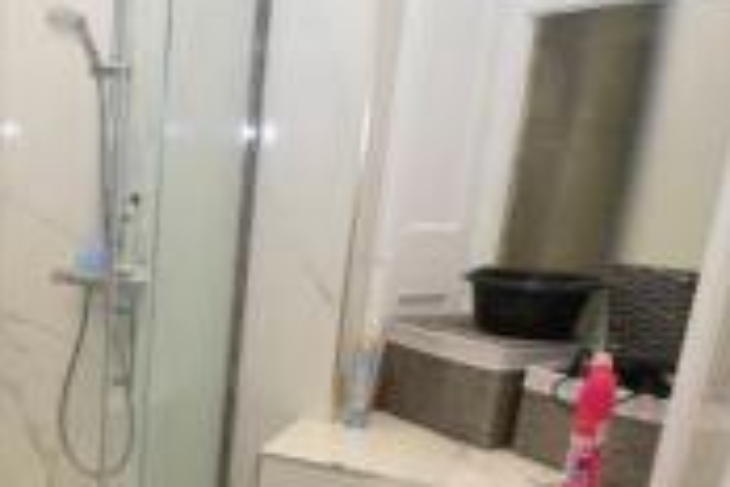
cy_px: 447
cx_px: 55
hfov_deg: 42.8
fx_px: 831
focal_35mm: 41
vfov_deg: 31.0
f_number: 4.5
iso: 800
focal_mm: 10
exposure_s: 1/80
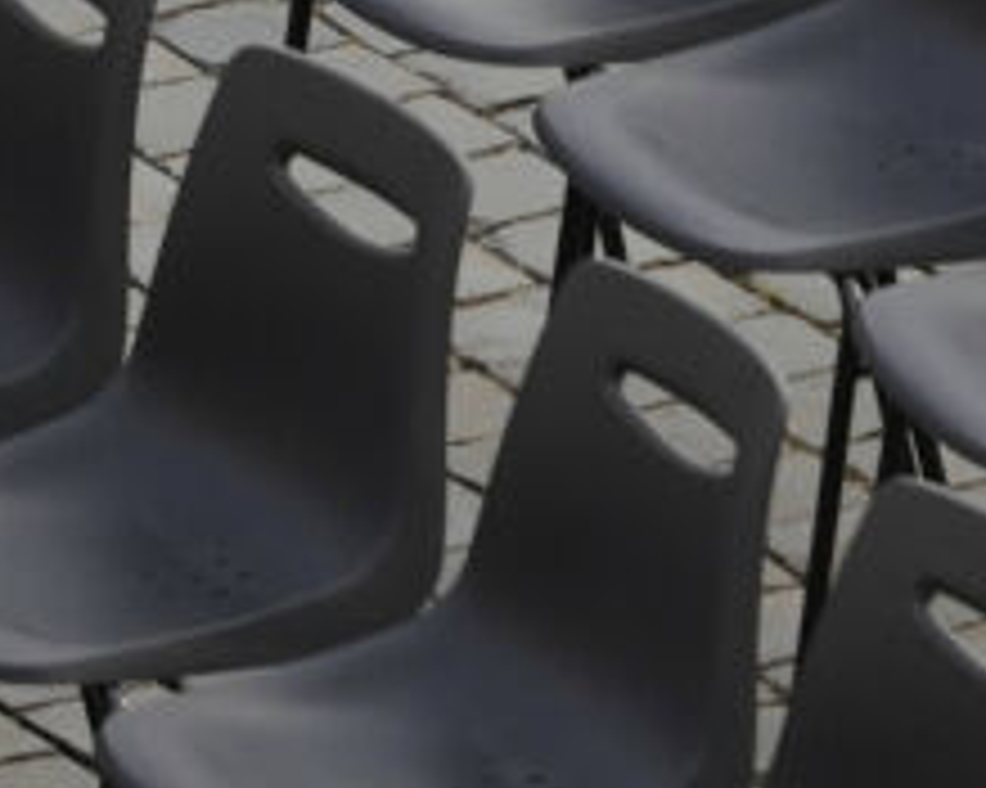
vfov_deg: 0.7
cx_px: 3946
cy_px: -1610
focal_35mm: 2264
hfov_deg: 0.9
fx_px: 66038
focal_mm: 300
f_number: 2.8
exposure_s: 1/500
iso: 200
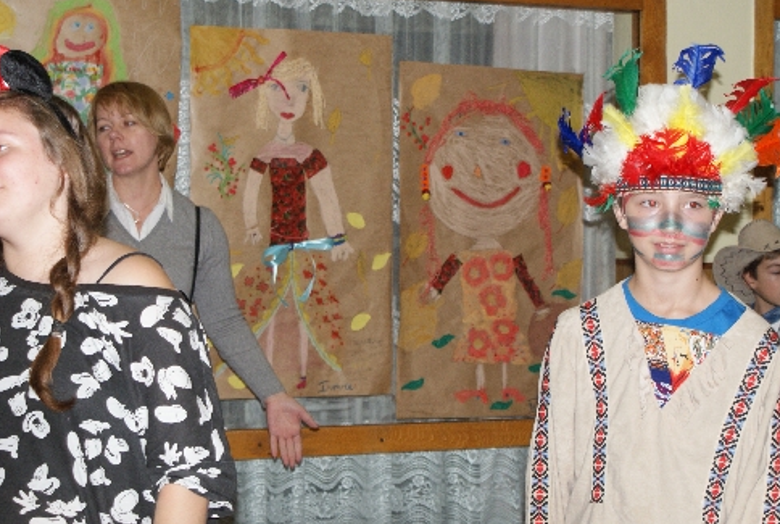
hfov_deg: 24.2
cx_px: 351
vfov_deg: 16.4
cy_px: 263
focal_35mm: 84
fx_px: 1816
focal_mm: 45
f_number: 5.6
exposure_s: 1/80
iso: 400
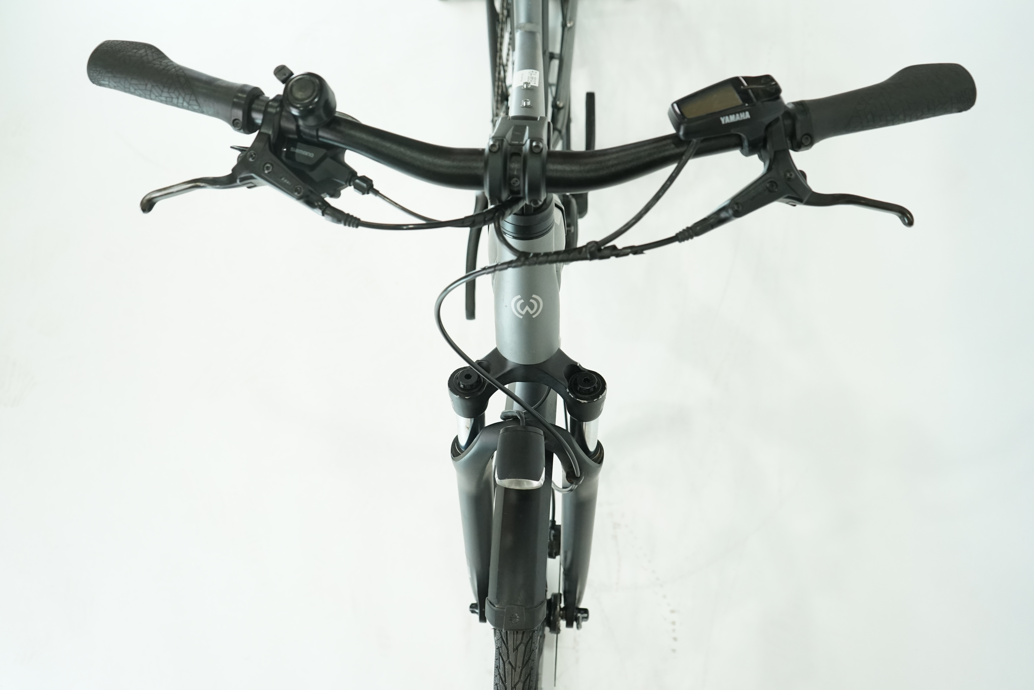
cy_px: 345
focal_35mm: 36
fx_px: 1034
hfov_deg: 53.1
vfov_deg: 36.9
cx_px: 517
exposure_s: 1/200
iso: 1600
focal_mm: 36
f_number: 5
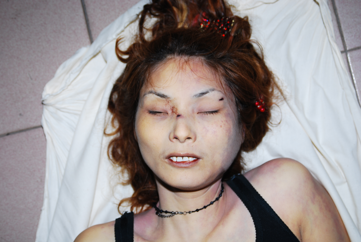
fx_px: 693
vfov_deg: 19.8
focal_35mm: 69
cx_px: 180
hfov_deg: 29.2
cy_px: 121
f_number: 4
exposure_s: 1/60
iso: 100
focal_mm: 46
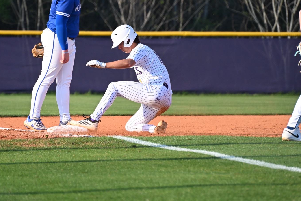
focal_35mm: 483
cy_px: 86
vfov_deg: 2.8
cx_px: 147
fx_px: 4039
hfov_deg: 4.3
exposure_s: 1/2000
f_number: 8
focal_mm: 330
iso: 2000
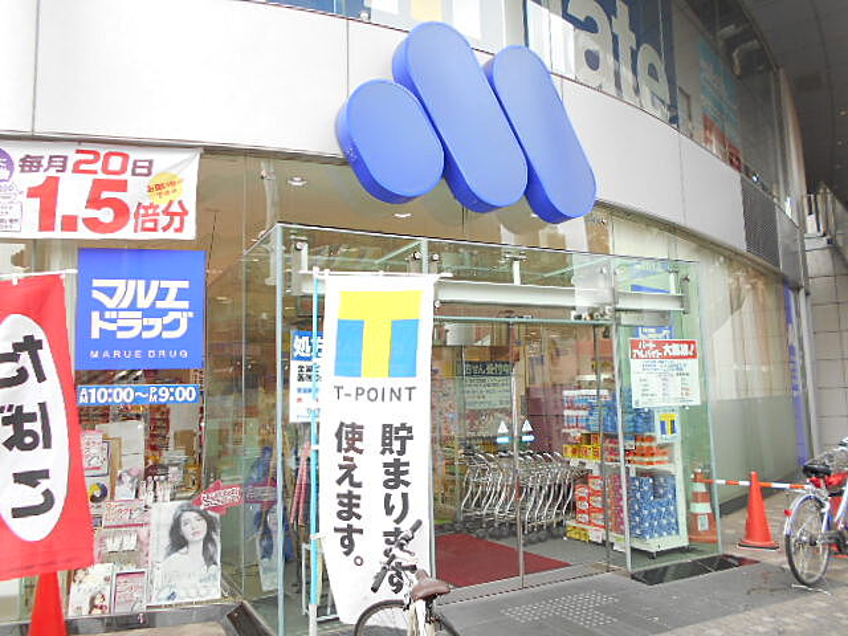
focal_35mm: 26
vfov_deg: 53.1
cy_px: 318
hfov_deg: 67.3
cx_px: 424
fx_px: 637
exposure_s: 1/60
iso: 80
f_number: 3.2
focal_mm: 4.6
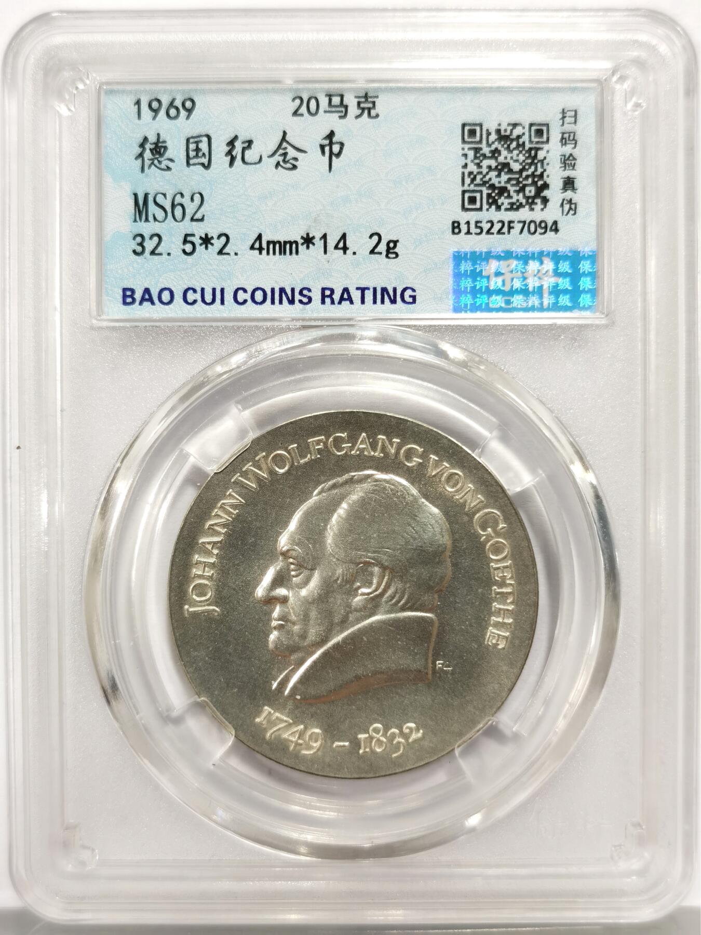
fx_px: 1458
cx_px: 350
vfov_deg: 35.5
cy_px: 468
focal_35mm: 54
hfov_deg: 27.0
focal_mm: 5.56
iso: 160
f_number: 16
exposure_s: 1/100
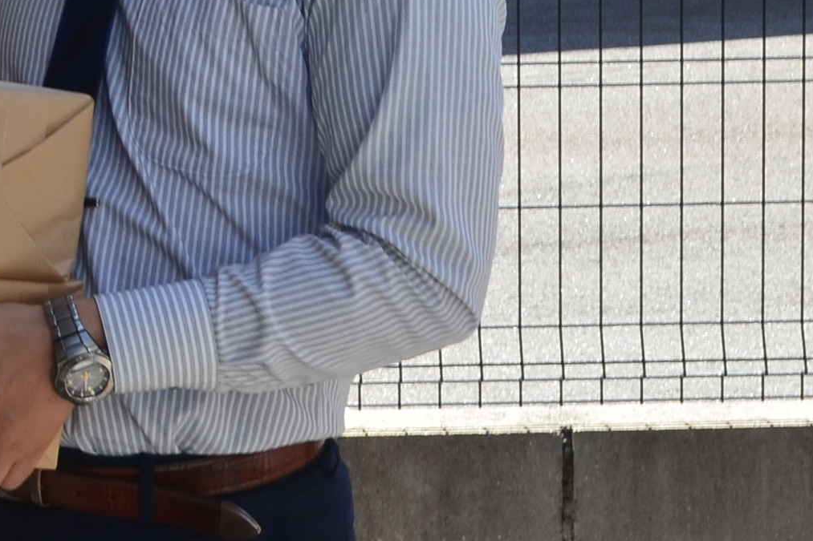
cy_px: -29
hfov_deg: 14.2
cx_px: -29
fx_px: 3206
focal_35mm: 142
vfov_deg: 9.6
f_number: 10
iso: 200
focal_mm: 26
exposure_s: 1/80
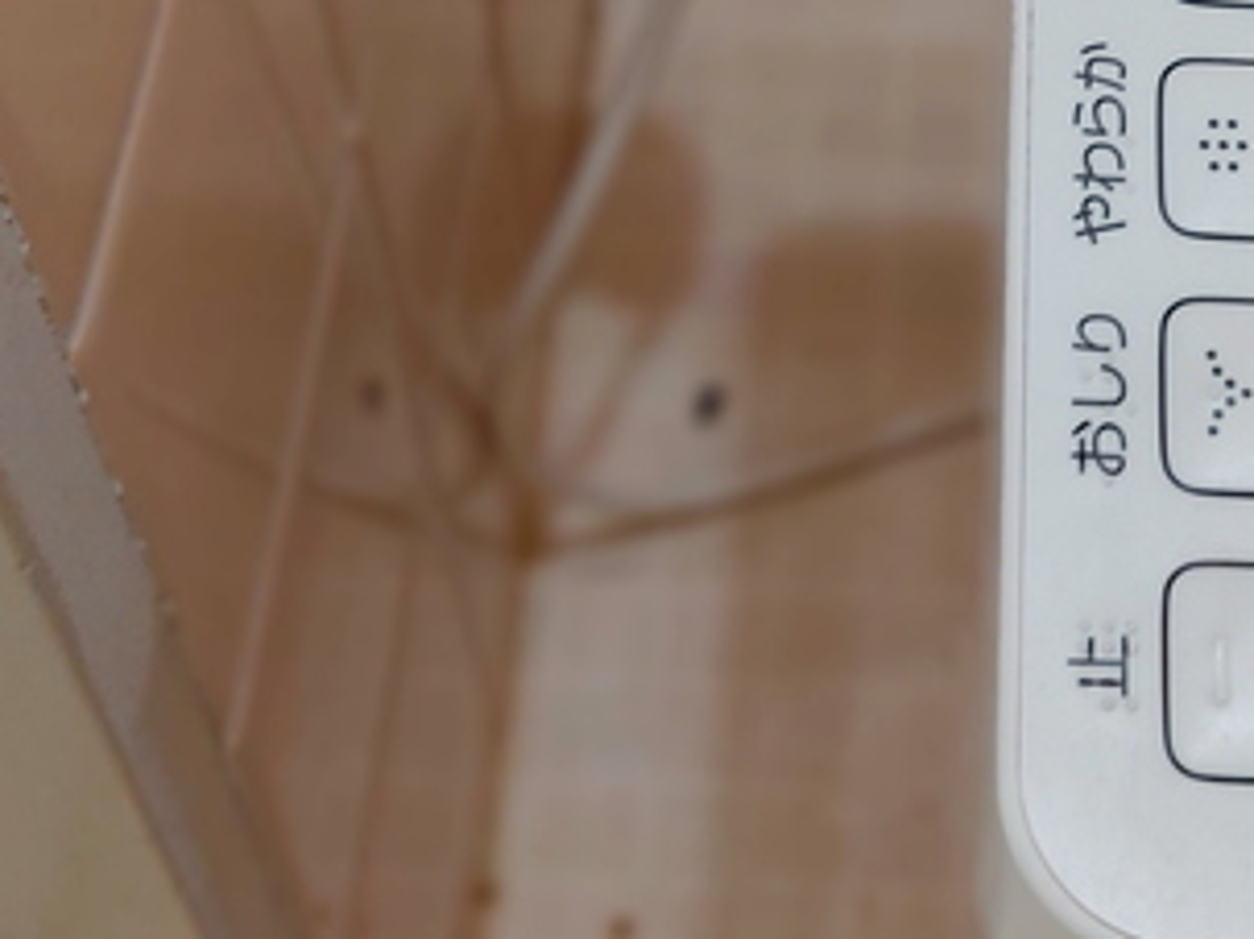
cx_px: 1101
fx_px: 2752
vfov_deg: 18.9
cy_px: 37
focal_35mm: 76
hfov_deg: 25.0
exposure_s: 1/24
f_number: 1.8
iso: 64
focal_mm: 5.23
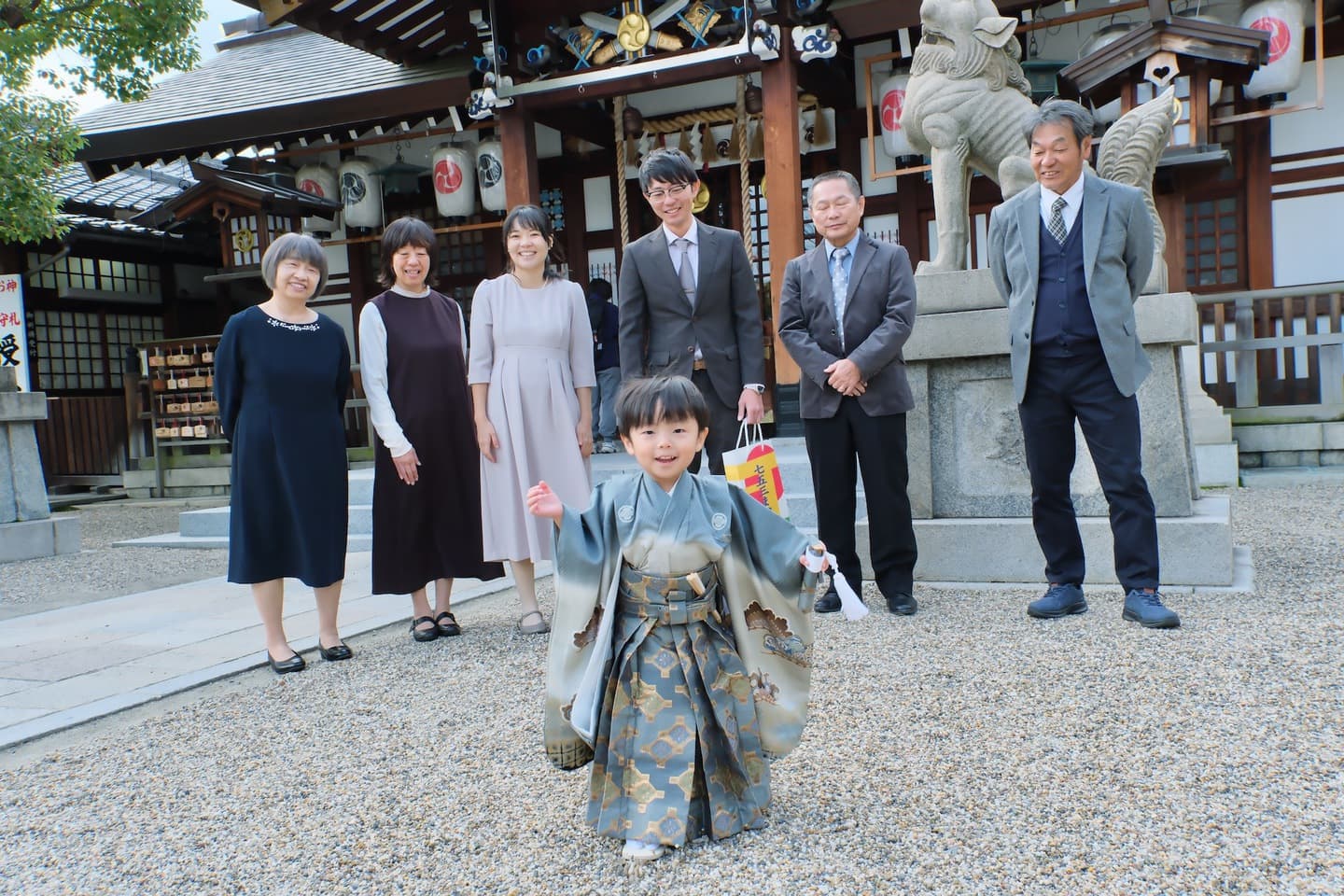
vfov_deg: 43.6
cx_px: 672
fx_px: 1120
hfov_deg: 61.9
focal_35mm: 30
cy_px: 448
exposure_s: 1/200
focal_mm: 20
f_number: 7.1
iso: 800
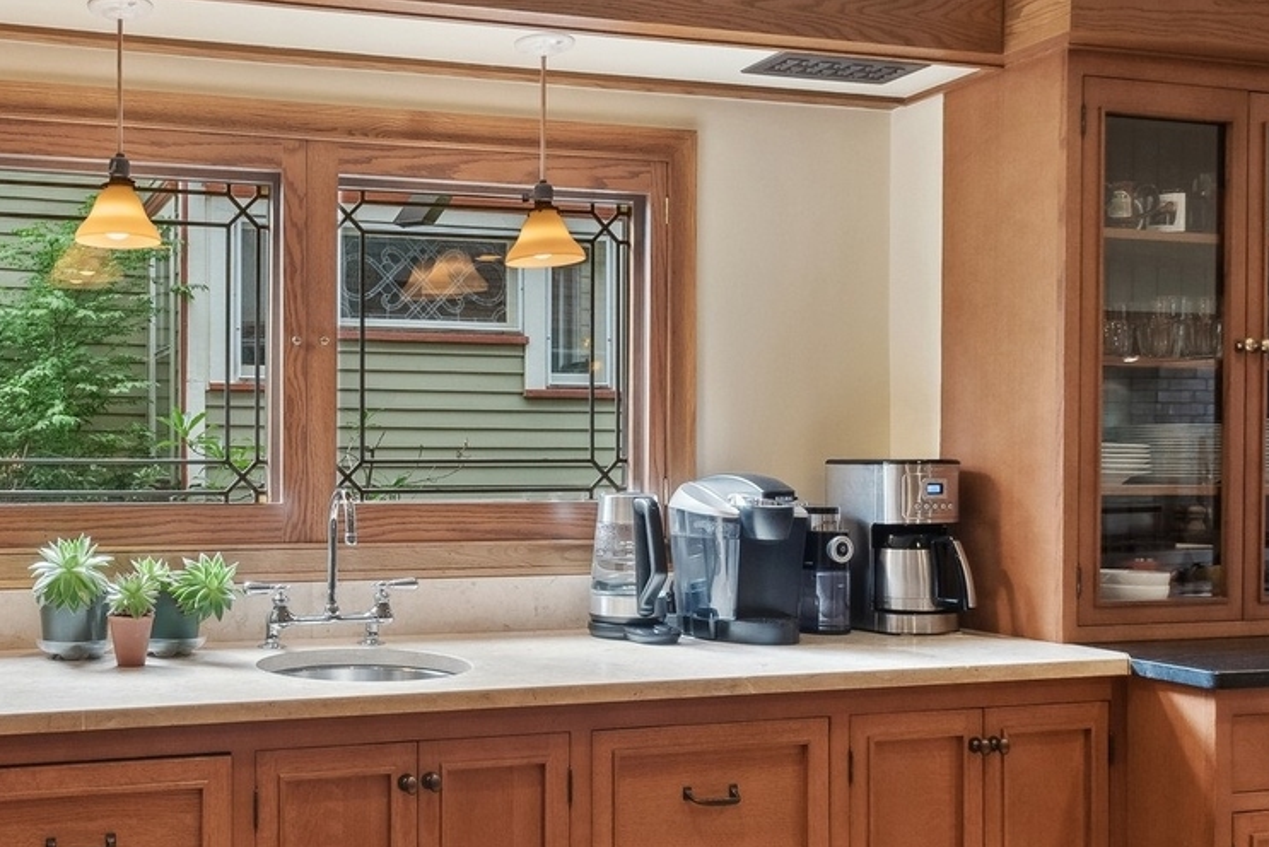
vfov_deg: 35.8
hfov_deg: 49.1
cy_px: 523
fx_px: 1305
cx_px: 268
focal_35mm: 37
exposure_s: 1/160
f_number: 8
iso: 2000
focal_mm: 17
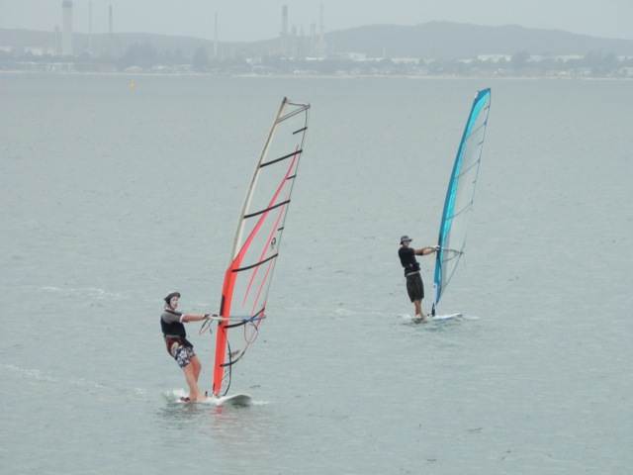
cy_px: 238
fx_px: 9216
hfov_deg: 3.9
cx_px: 316
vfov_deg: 3.0
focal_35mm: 504
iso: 200
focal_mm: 90
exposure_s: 1/250
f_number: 4.4
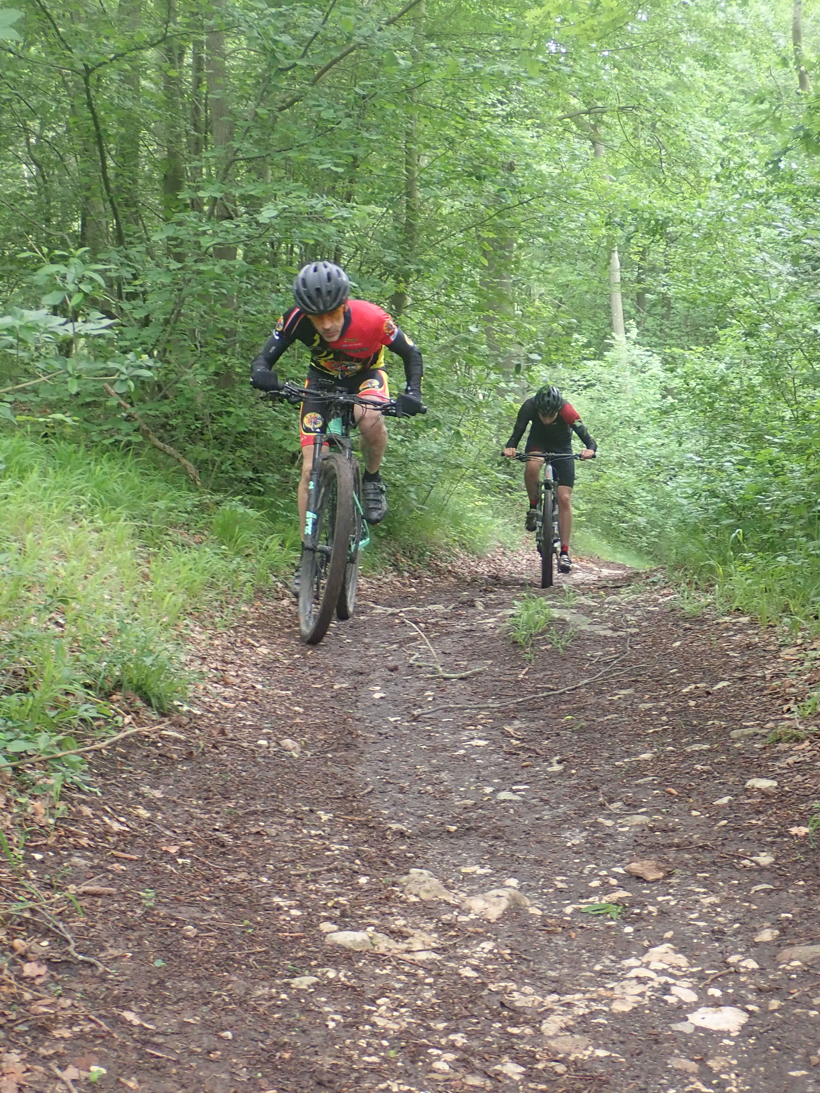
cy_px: 547
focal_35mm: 54
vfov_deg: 35.5
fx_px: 1706
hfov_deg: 27.0
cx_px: 503
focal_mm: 7.34
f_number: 2.8
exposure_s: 1/80
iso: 200
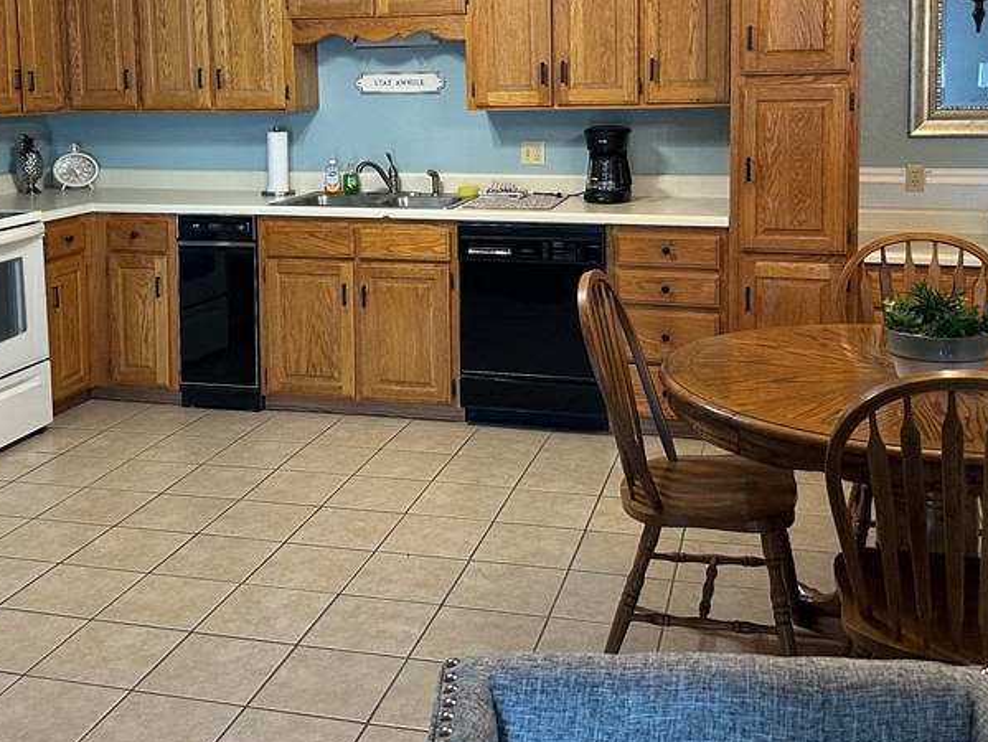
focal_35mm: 41
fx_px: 1171
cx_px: 450
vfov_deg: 34.2
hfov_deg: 45.7
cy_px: 157
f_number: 1.78
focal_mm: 6.86
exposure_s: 1/60
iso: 200
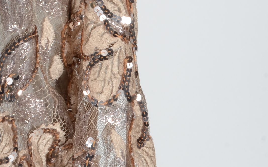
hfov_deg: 8.7
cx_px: -167
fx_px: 1702
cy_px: 42
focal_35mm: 233
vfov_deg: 5.6
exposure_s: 1/125
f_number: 16
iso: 200
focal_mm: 44
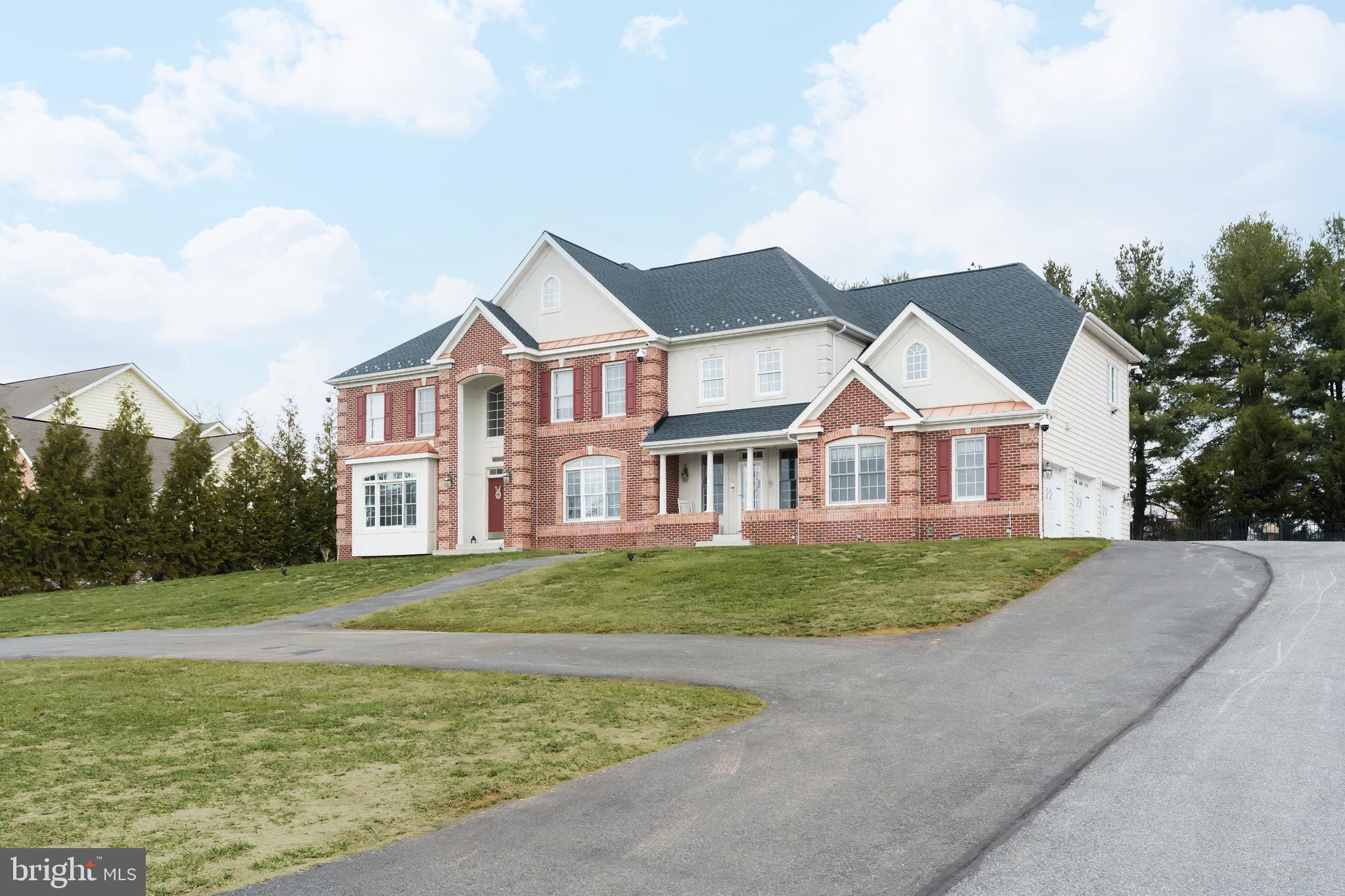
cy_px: 448
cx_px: 672
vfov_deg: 41.1
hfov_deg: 58.7
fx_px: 1195
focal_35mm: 32
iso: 1000
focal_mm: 32
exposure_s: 1/250
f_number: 5.6
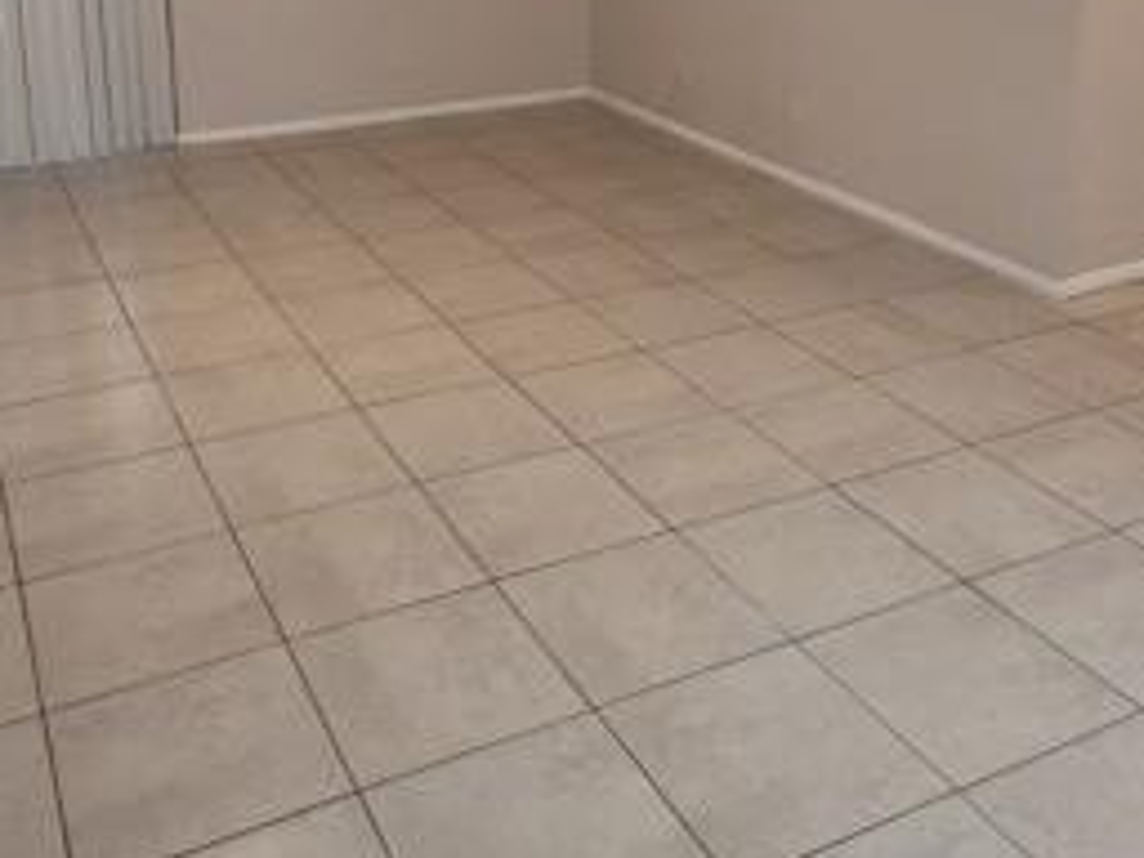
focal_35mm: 40
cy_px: 85
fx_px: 1322
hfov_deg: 46.8
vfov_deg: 34.0
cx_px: 532
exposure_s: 1/40
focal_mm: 1.64
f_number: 2.2
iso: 64
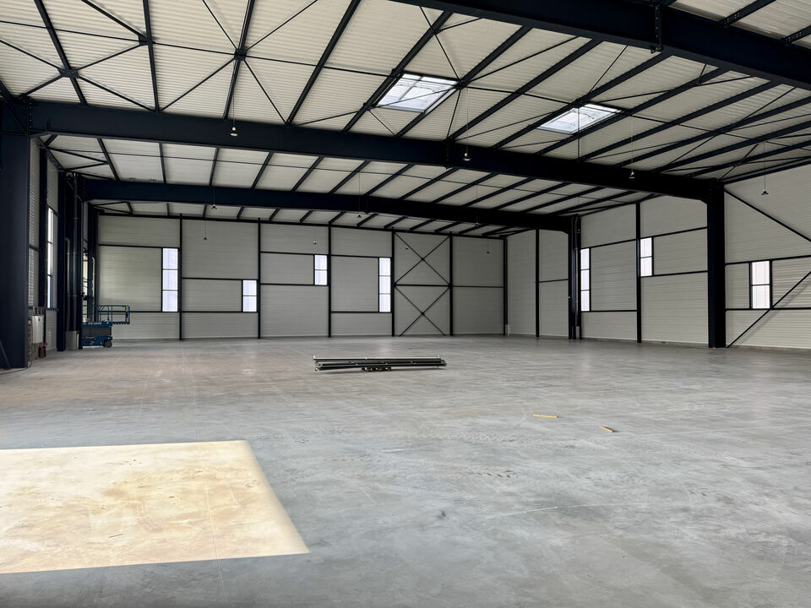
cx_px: 406
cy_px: 304
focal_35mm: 24
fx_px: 562
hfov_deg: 71.6
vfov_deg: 56.8
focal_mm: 6.76
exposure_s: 1/164
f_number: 1.78
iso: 64
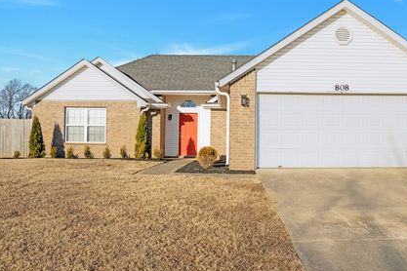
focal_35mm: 31
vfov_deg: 42.7
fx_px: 346
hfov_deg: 60.8
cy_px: 117
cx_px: 224
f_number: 4
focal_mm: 17
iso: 50
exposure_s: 1/400
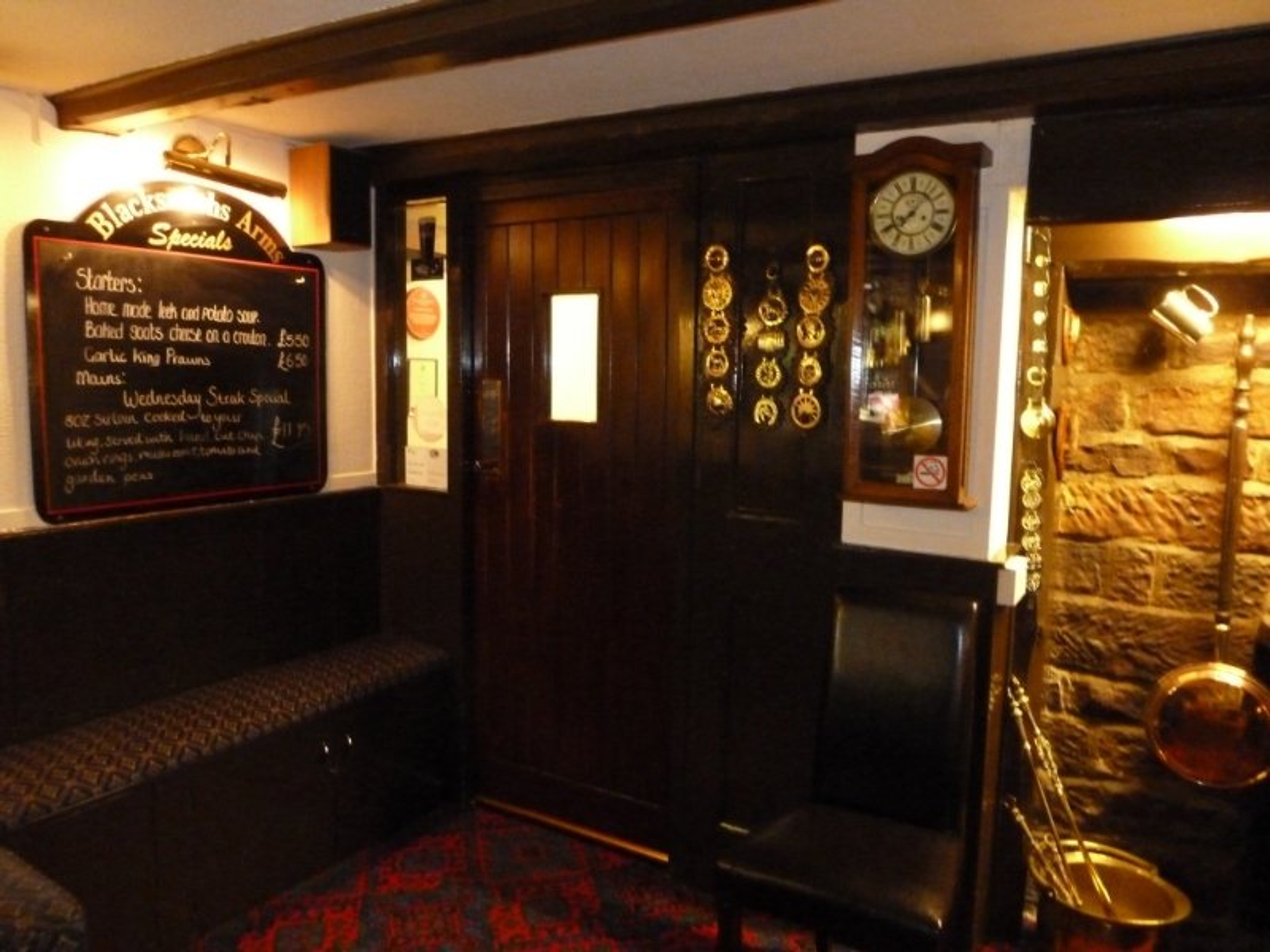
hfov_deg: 69.4
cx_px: 635
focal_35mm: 25
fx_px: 917
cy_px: 476
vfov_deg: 54.9
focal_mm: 4.1
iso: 800
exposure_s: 1/13
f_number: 3.3
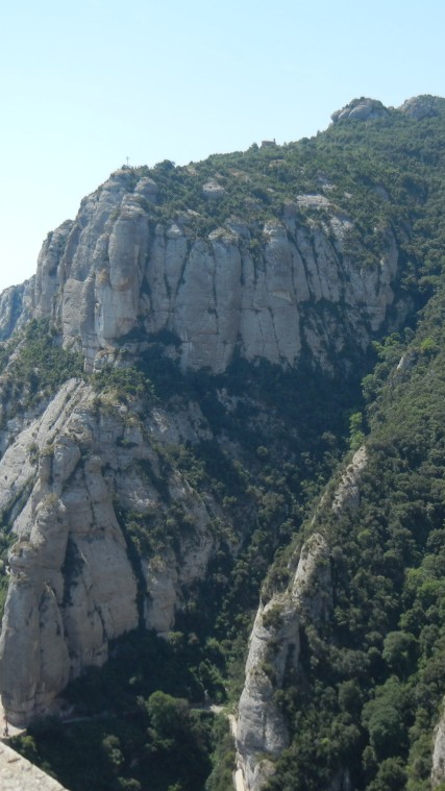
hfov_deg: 23.9
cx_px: 283
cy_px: 393
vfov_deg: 41.3
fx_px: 1049
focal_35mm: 50
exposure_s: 1/257
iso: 160
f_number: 7.2
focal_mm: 6.2
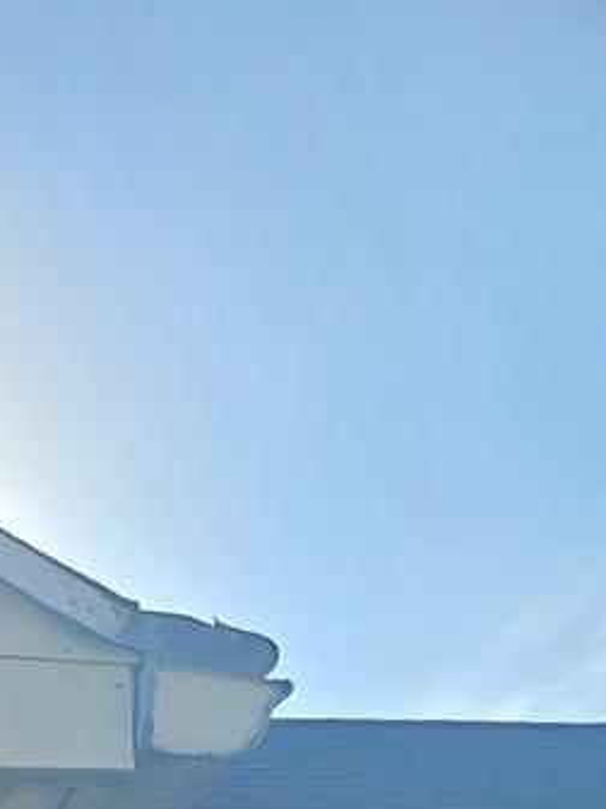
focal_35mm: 105
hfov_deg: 11.9
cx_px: -750
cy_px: 1827
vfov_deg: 14.1
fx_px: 2451
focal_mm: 5.4
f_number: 1.8
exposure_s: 1/876
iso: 25
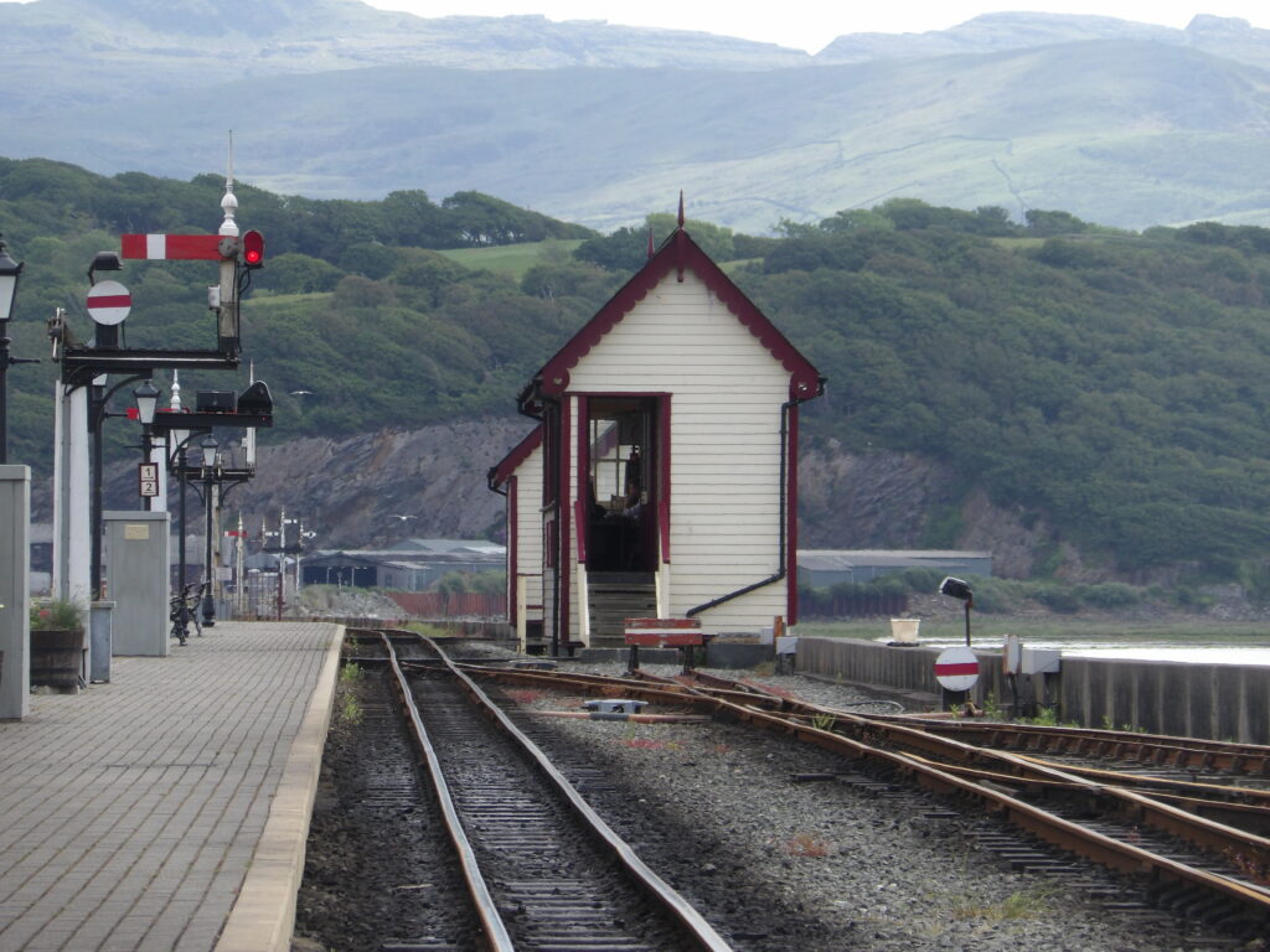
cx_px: 635
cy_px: 476
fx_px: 9722
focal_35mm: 265
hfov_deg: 7.5
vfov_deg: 5.6
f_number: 4.9
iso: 100
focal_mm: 47.6
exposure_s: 1/276
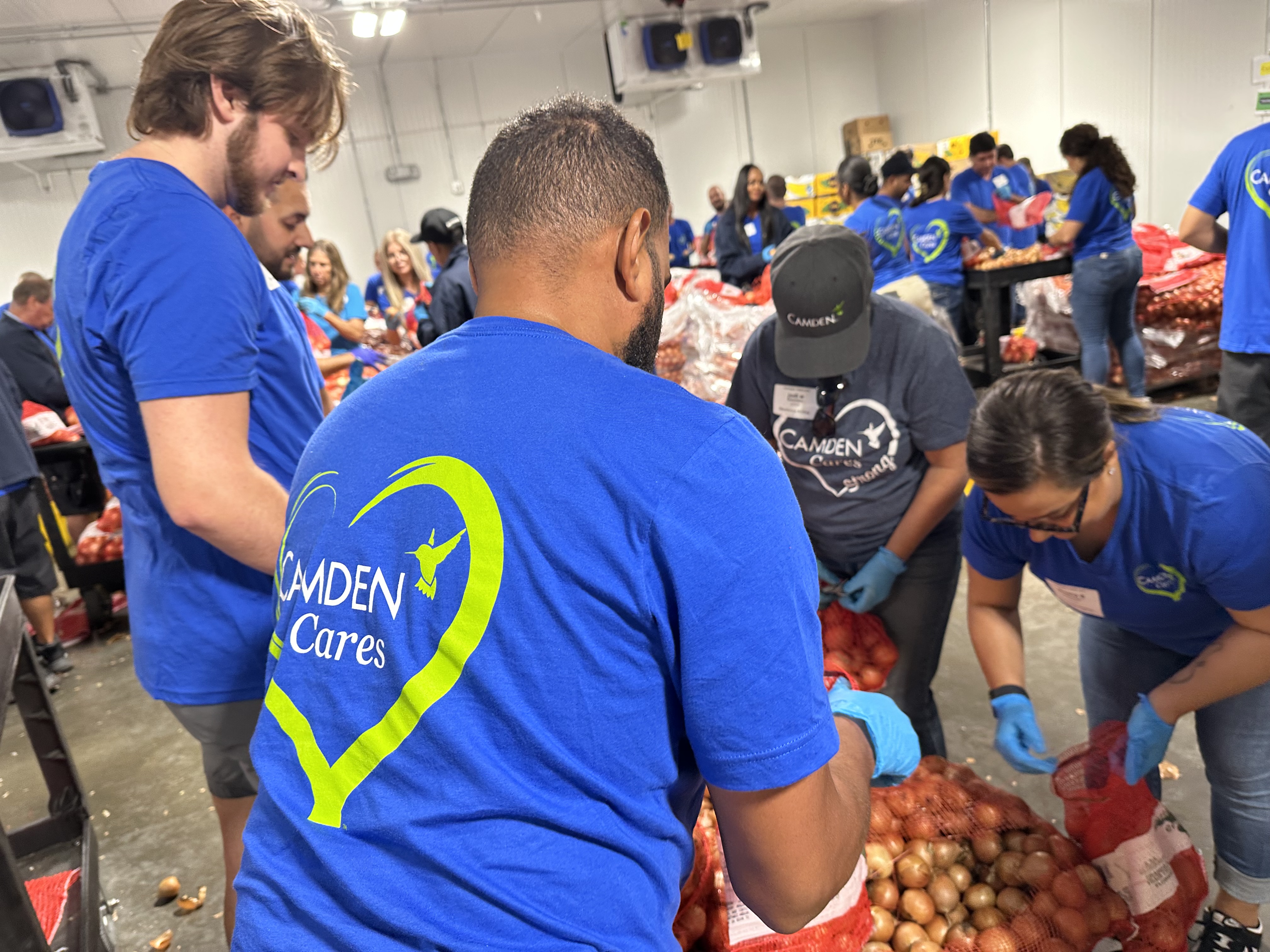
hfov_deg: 71.6
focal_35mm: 24
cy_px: 476
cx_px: 635
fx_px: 881
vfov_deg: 56.8
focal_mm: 6.86
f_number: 1.78
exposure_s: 1/60
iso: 160
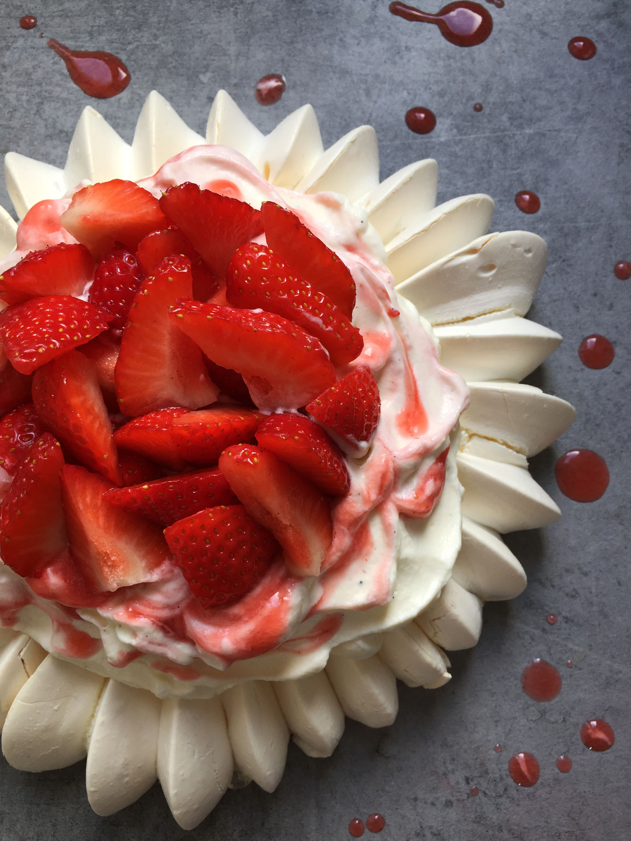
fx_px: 705
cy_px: 420
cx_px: 316
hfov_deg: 48.2
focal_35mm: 29
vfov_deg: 61.7
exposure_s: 1/50
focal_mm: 4.15
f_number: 2.2
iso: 32
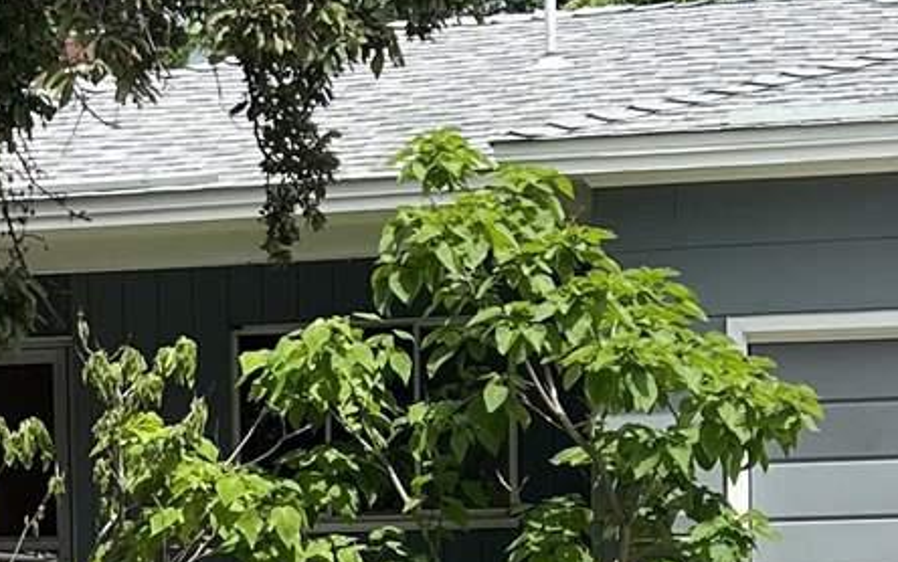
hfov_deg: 14.5
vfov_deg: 9.0
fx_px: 3501
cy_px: 784
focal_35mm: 143
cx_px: 105
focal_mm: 5.7
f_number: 1.5
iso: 50
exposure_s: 1/4274
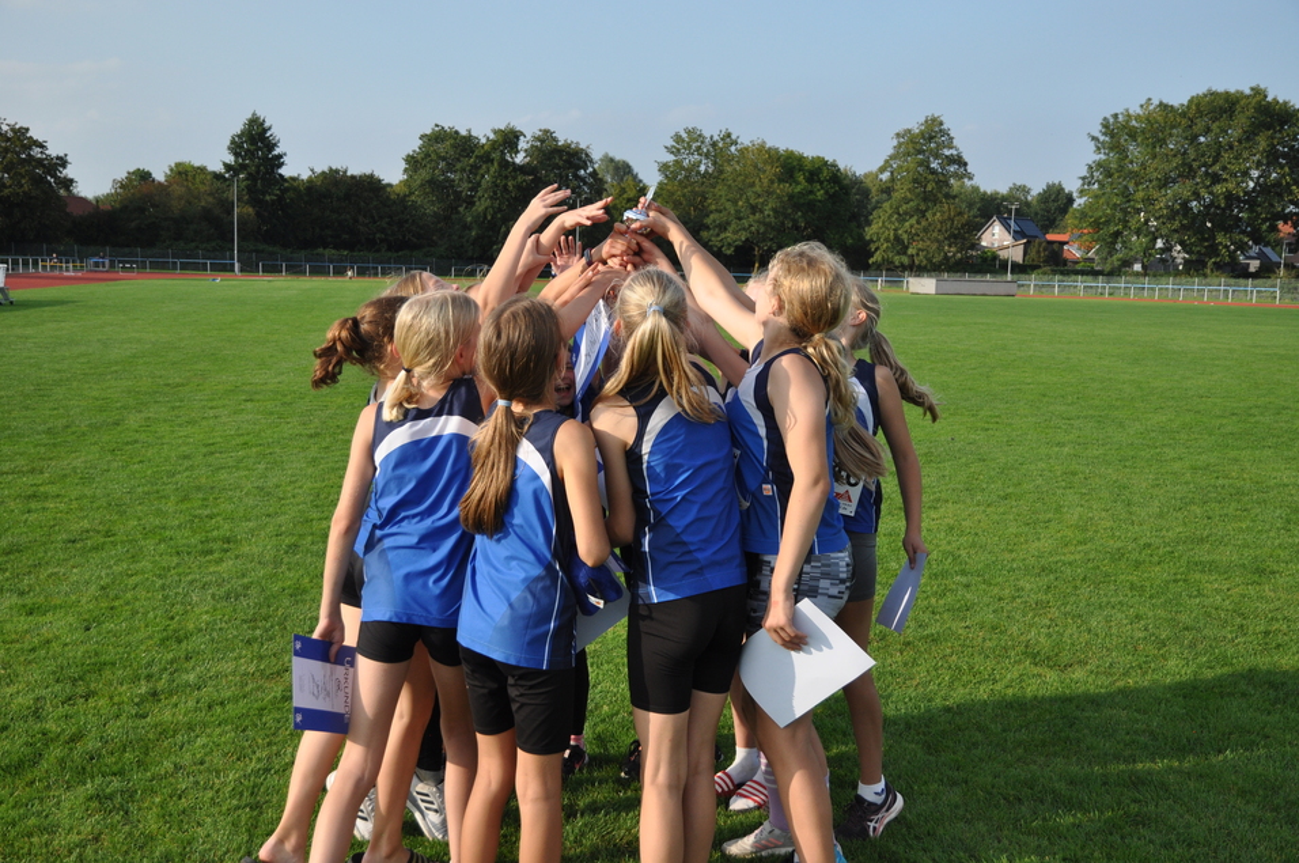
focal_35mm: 38
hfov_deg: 51.3
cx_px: 650
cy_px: 432
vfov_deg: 35.4
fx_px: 1351
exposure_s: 1/1250
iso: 400
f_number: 5
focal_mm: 25
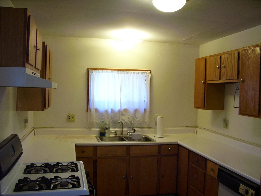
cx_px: 130
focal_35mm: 34
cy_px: 98
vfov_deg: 41.8
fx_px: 256
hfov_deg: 54.0
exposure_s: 1/30
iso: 160
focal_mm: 5.6
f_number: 2.7
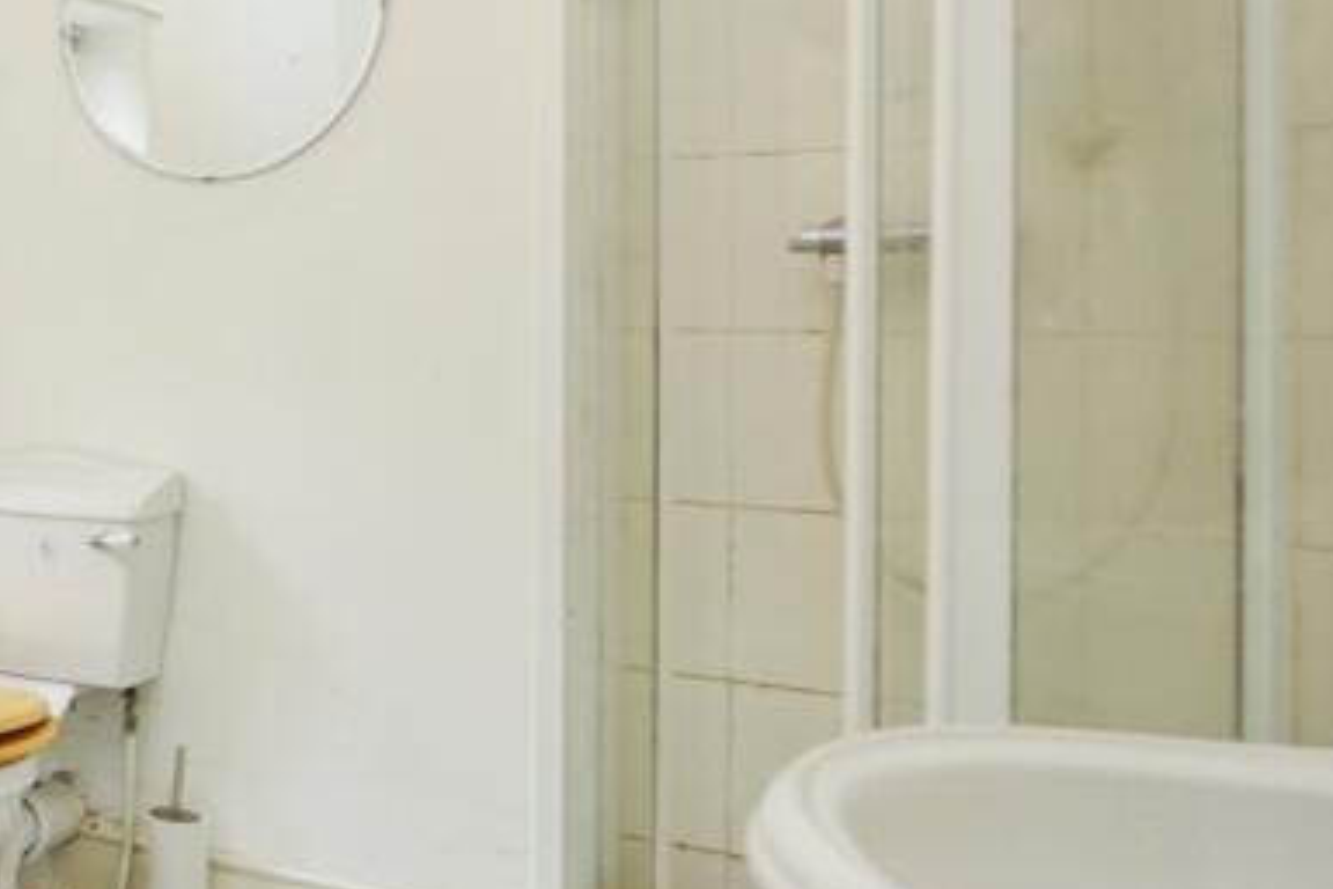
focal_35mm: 40
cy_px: 346
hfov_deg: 40.4
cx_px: -87
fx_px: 1481
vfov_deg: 33.3
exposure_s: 1/100
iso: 250
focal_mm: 10
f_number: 4
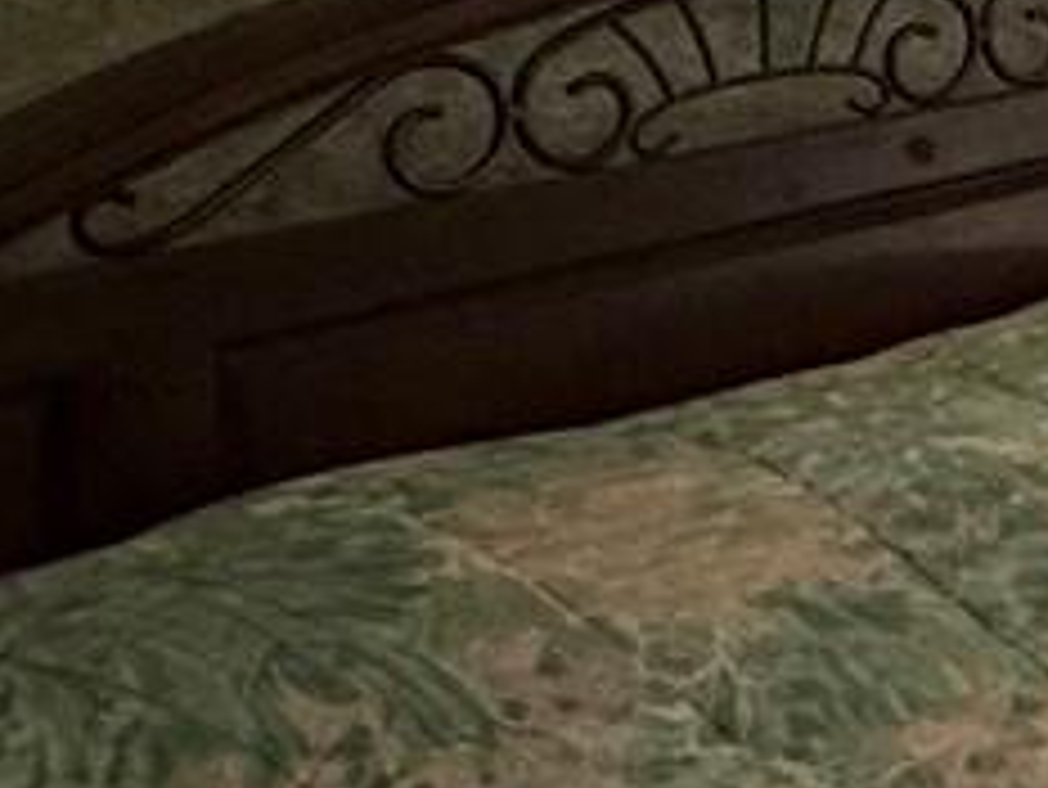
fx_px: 2908
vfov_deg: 14.7
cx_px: 2906
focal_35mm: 96
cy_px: -248
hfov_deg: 12.4
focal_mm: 2.22
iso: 160
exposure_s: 1/120
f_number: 2.2
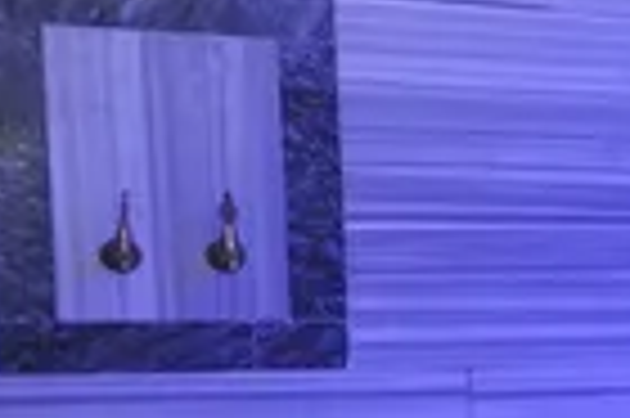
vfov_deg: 12.2
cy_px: 508
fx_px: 1905
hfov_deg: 13.3
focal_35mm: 109
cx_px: 1552
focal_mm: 12
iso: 560
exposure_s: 1/60
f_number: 4
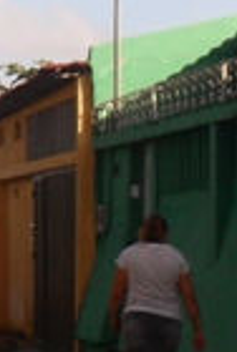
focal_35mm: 166
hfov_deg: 8.0
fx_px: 1631
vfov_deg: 12.3
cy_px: 279
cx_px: -224
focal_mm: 6.3
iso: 80
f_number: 7.6
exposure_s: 1/180
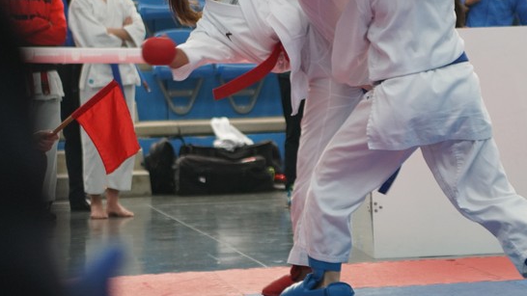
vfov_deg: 7.5
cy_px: 83
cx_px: 334
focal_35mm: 161
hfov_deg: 13.3
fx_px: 2250
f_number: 2.8
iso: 1600
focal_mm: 70
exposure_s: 1/320
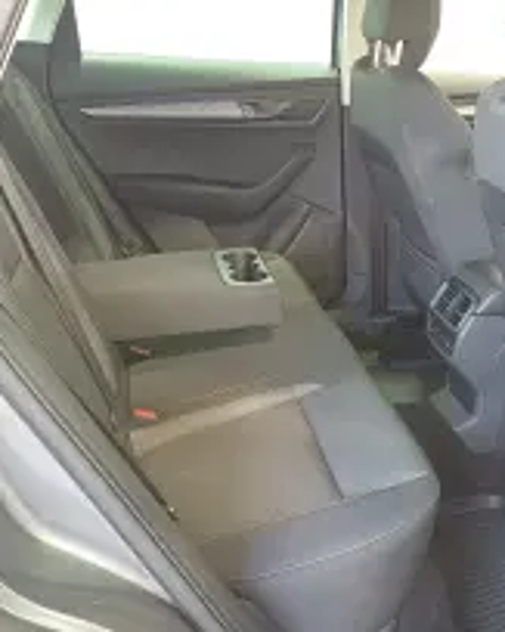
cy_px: 282
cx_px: 291
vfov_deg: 42.9
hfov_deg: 34.8
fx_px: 804
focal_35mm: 43
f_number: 1.8
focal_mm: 4.65
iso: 400
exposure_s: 1/33.3
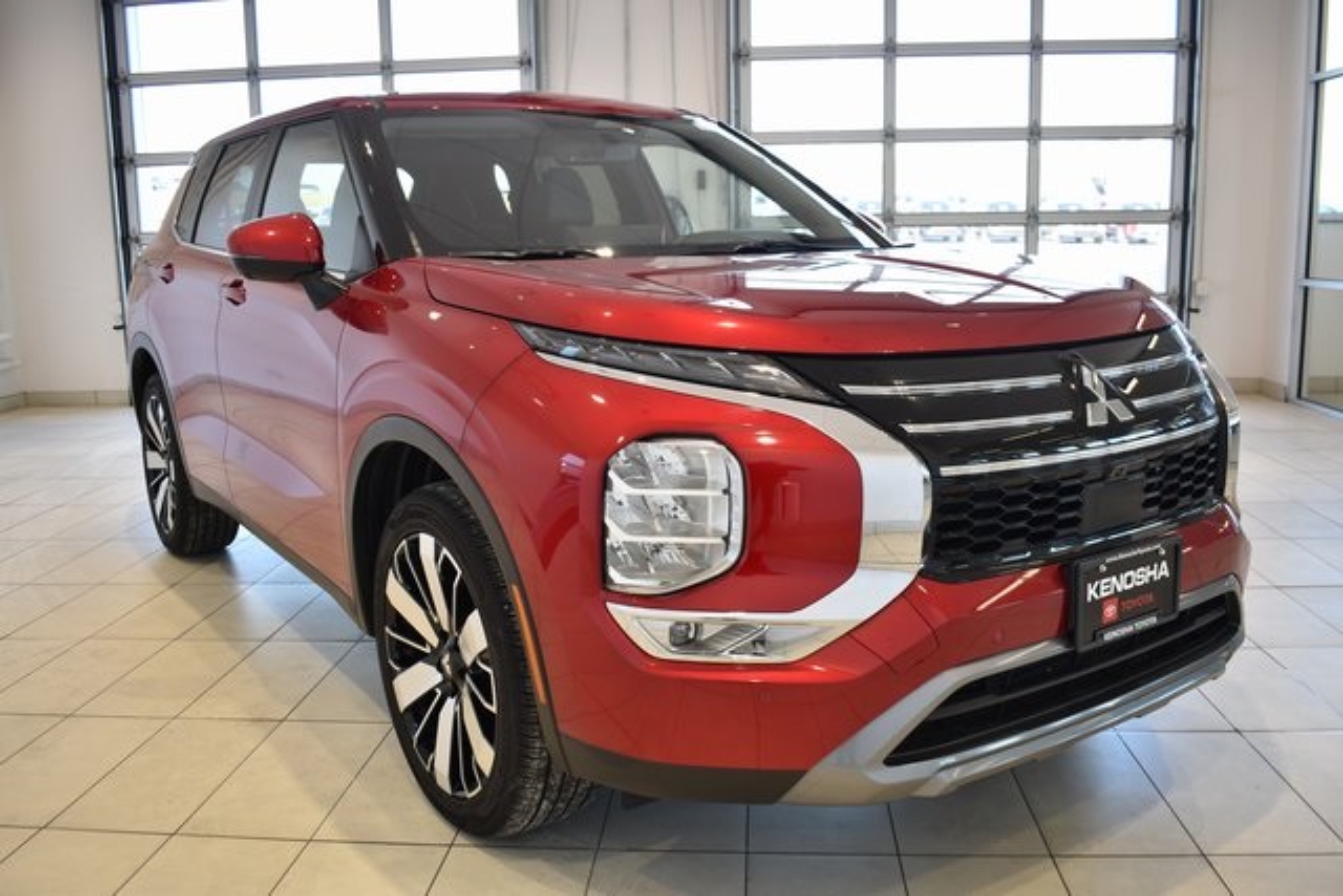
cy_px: 448
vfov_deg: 41.7
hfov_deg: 59.5
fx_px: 1175
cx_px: 672
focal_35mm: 32
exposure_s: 1/30
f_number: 3.8
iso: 100
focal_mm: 21
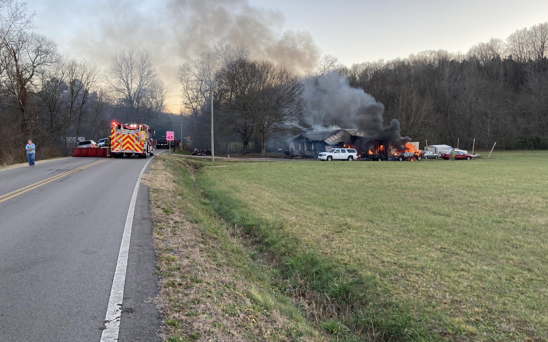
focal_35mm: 30
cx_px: 273
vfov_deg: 41.8
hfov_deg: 62.9
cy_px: 156
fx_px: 448
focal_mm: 3.99
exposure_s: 1/120
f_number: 1.8
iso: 25
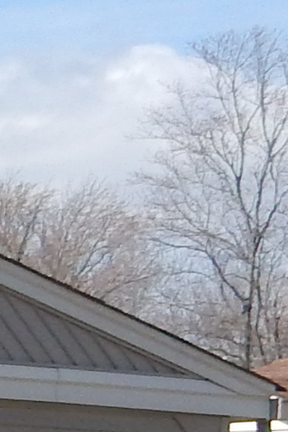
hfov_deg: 4.6
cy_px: 559
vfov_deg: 8.2
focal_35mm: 247
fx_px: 2964
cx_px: -1235
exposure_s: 1/1000
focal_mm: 5.4
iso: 125
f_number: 4
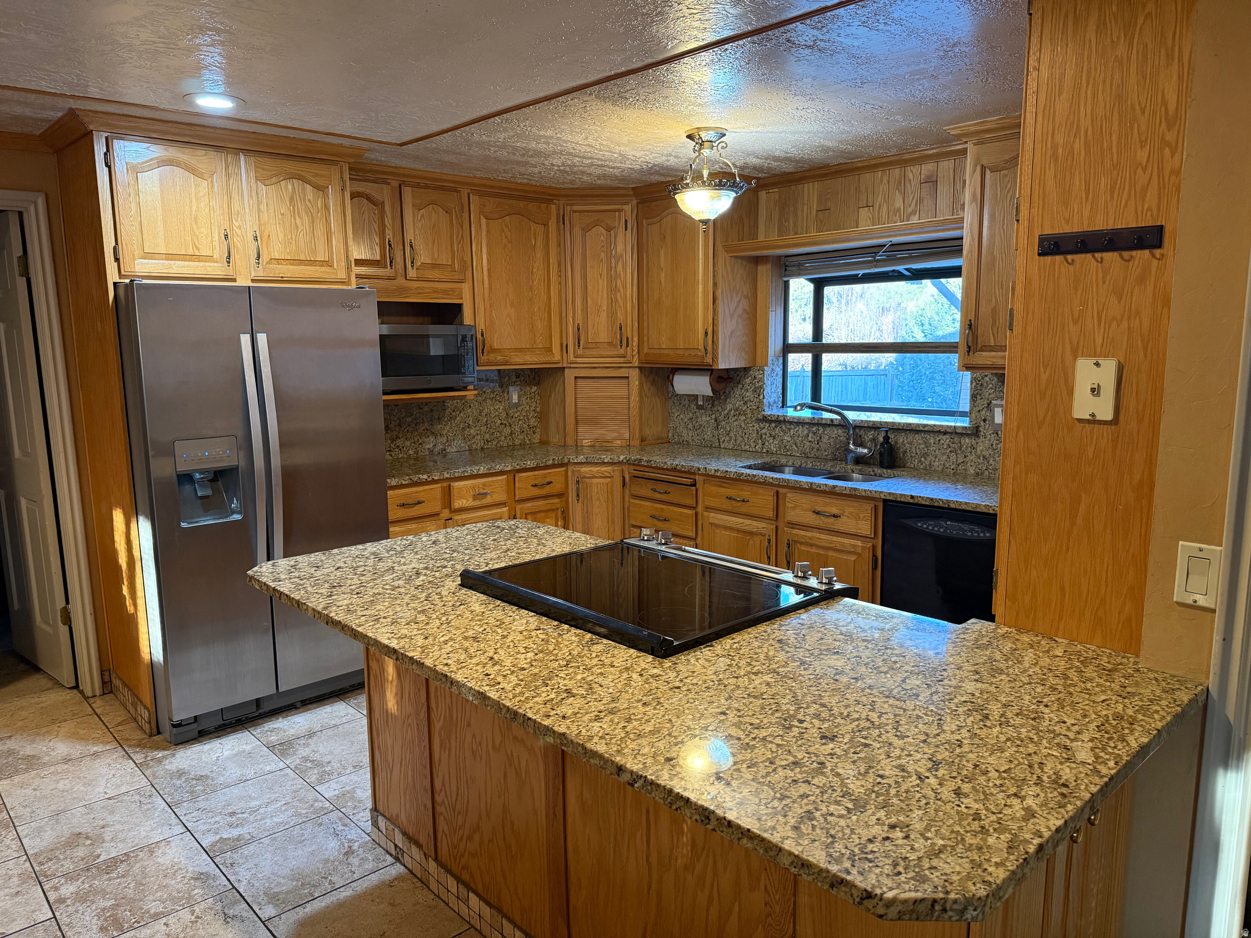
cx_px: 626
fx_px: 867
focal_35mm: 24
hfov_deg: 71.6
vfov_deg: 56.8
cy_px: 469
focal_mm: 6.76
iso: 400
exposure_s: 1/60
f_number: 1.78
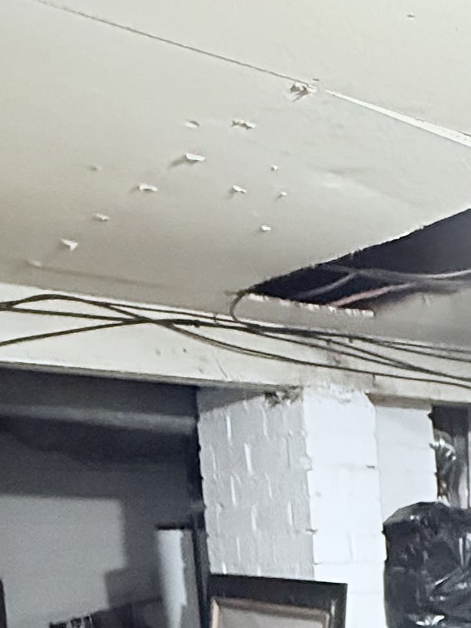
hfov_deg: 21.8
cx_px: 665
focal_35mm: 58
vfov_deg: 29.5
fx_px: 1052
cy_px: 711
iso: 1250
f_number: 2.2
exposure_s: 1/40
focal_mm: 2.22
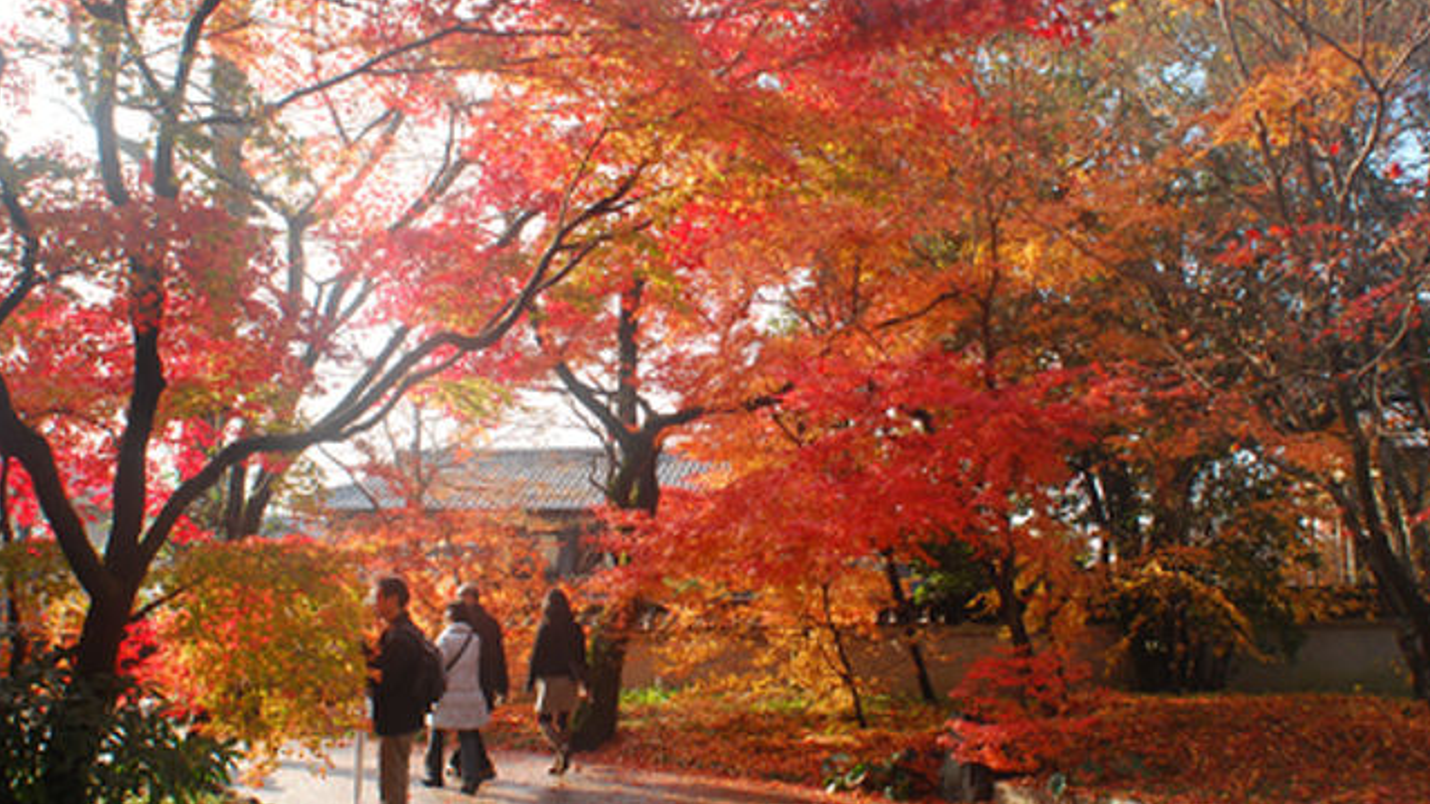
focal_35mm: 32
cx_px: 723
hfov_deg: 61.0
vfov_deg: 36.6
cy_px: 395
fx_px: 1213
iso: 200
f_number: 6.3
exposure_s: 1/160
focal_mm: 20
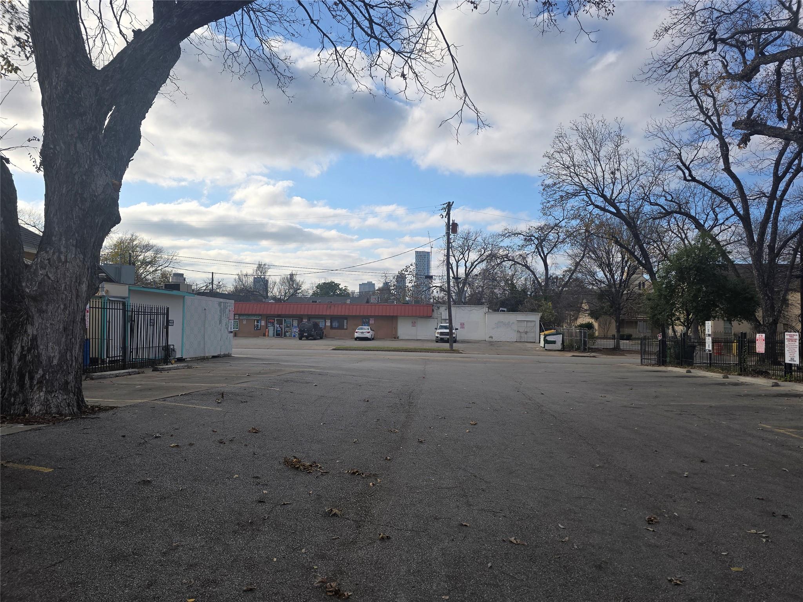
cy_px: 301
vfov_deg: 58.9
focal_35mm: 23
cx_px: 402
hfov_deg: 73.9
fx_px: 534
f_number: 1.7
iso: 12
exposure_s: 1/601
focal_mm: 6.3
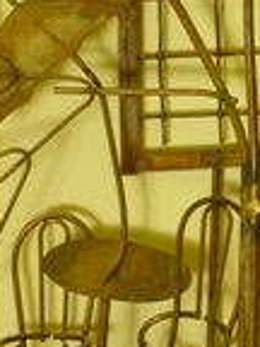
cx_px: 715
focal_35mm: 262
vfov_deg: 7.6
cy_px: 84
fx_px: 2624
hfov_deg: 5.4
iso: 400
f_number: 3.8
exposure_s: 1/125
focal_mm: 8.4
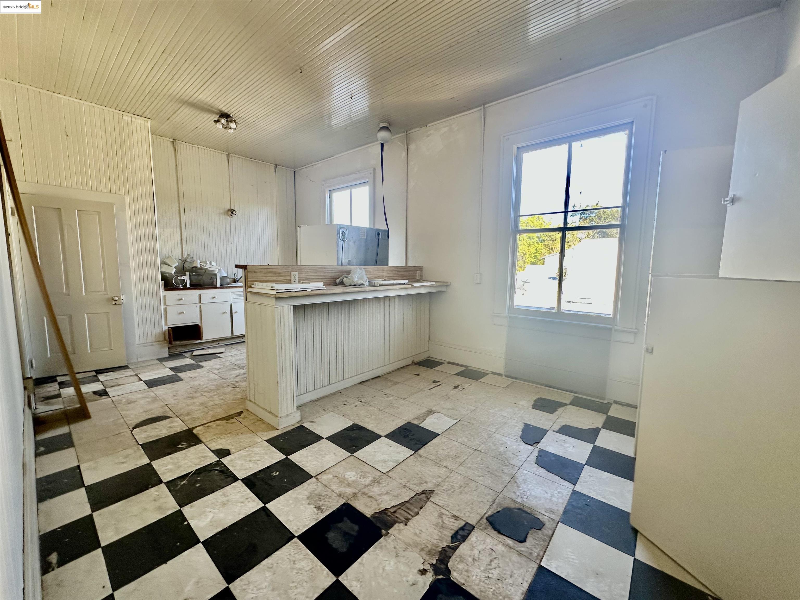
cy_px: 300
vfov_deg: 85.7
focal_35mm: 14
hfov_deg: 102.1
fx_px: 324
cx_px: 400
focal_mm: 2.22
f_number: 2.2
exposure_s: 1/99
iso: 125
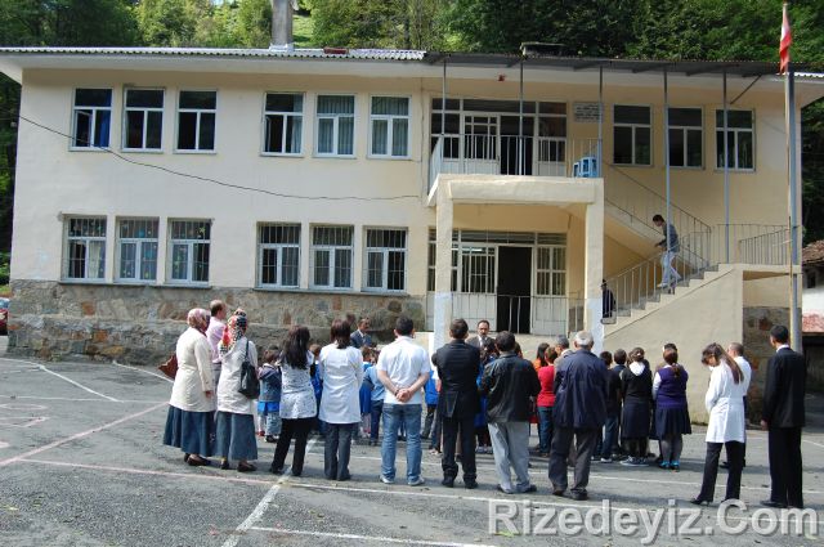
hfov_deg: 53.2
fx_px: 823
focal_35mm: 36
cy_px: 274
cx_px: 412
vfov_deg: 36.8
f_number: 6.3
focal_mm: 24
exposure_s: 1/160
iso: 200
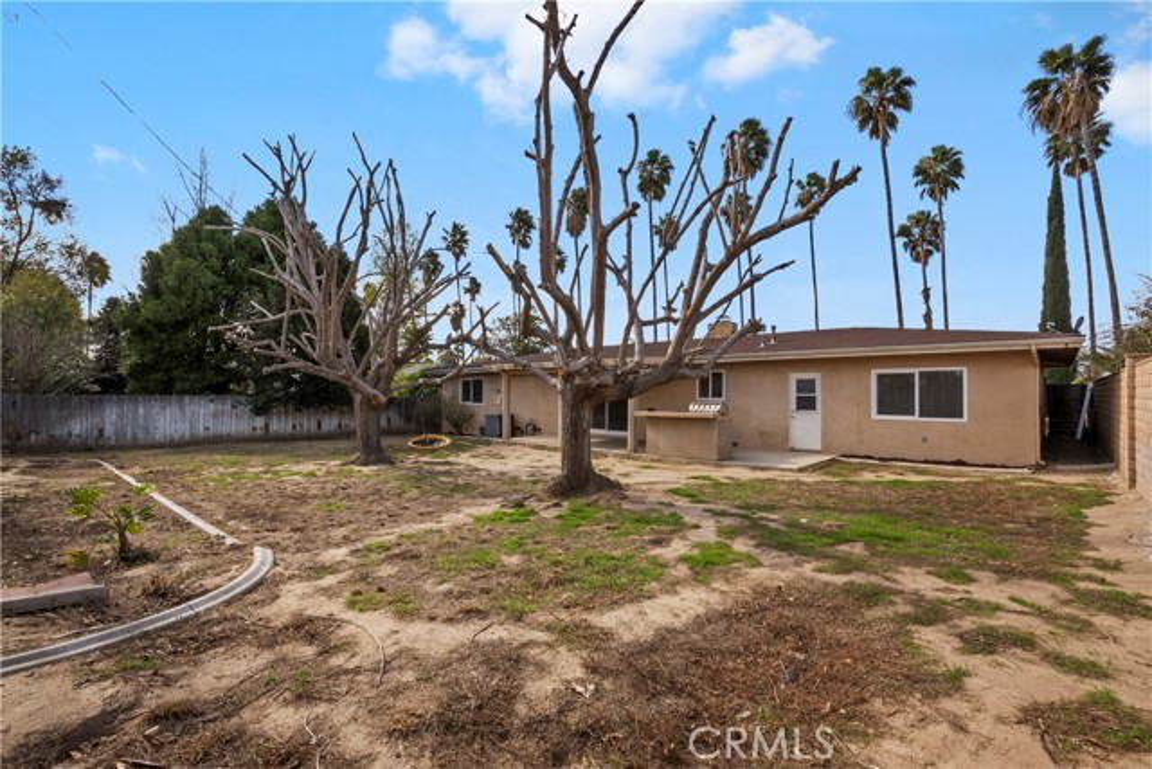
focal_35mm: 16
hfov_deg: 96.7
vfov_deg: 73.8
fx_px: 512
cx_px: 576
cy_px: 384
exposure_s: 1/13
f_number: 22
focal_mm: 16
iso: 100
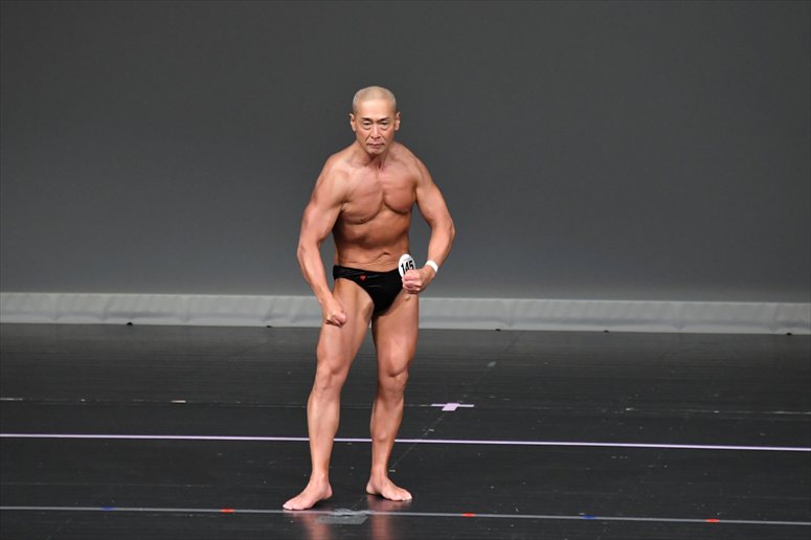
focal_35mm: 375
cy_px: 270
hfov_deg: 5.5
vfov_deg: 3.7
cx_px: 406
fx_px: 8444
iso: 4000
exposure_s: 1/400
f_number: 5.6
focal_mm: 250
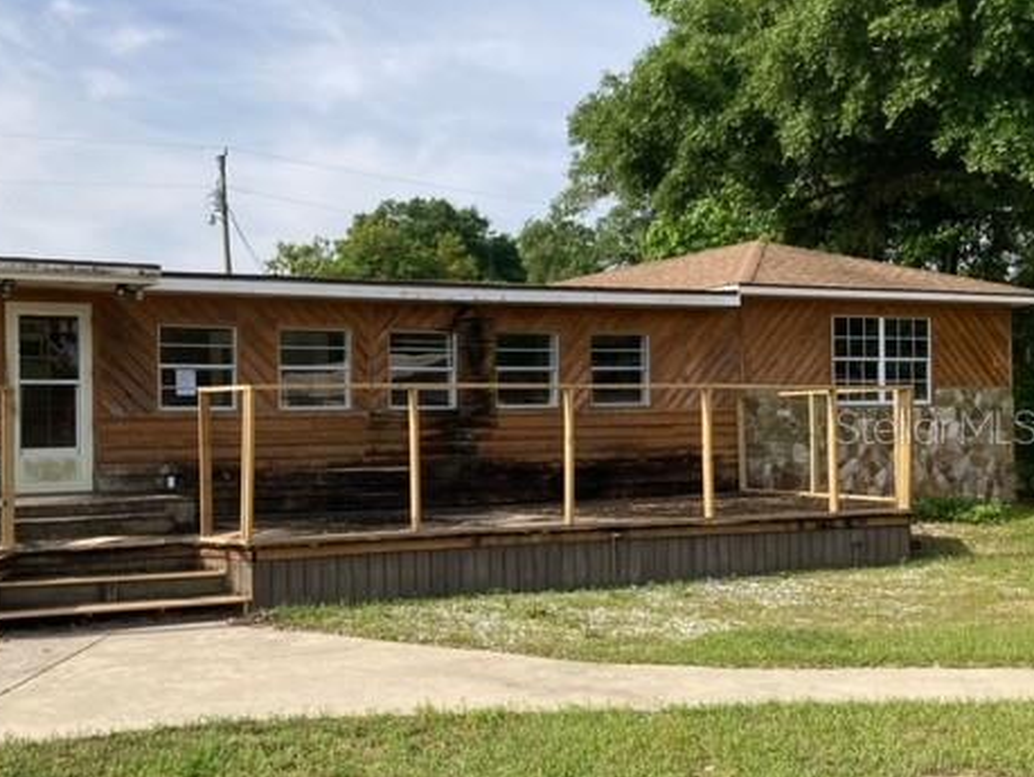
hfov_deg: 46.9
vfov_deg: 36.8
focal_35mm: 39
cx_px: 327
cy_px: 426
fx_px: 1166
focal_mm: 3.99
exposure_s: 1/1715
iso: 20
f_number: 1.8
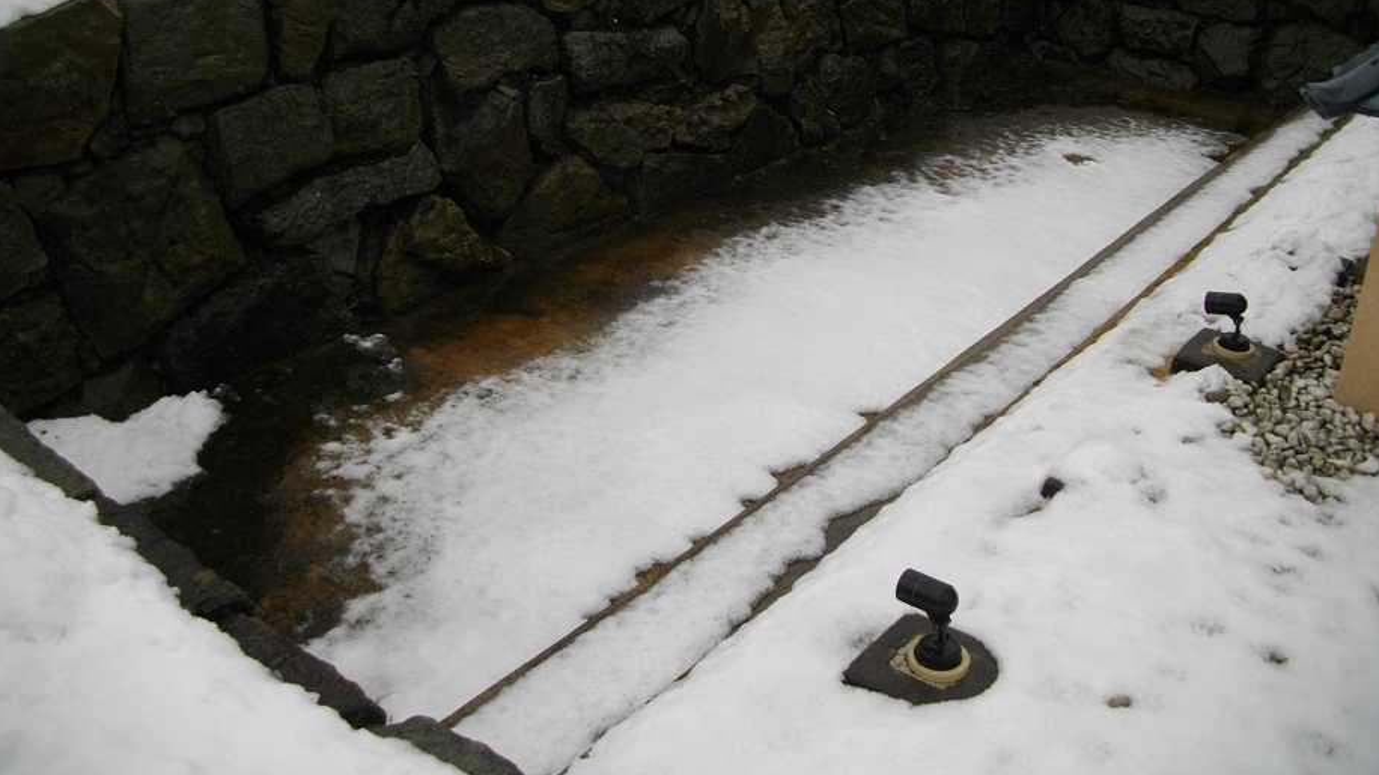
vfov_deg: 34.4
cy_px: 287
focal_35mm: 34
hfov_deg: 58.0
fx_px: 1243
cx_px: 691
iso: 100
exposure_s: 1/200
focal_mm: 5.7
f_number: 2.9
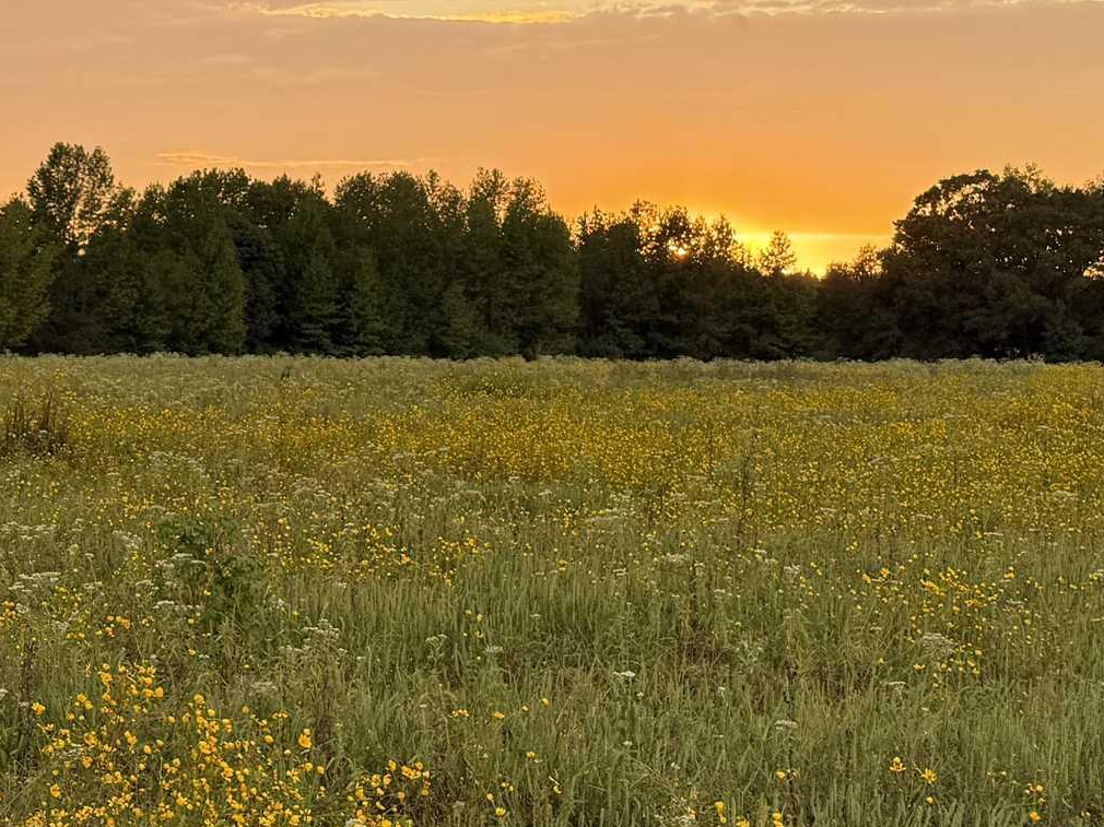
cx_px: -248
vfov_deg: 20.0
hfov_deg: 24.1
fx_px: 2328
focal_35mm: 73
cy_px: 228
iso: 64
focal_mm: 6.76
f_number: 1.78
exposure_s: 1/149
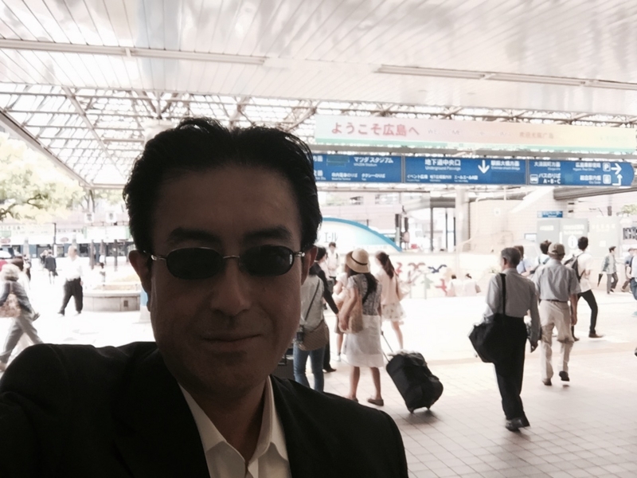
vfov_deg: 45.4
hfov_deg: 58.4
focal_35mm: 31
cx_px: 318
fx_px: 570
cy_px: 239
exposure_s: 1/60
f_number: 2.2
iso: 40
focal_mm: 2.65
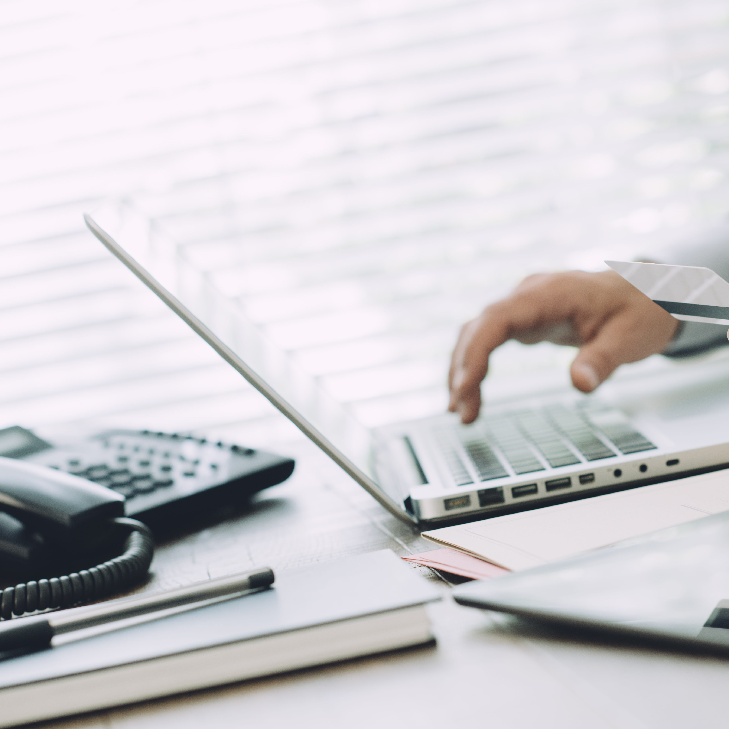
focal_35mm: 109
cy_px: 364
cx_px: 486
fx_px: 2597
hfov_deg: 15.9
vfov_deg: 16.0
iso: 200
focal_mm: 85
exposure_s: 1/40
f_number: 3.5
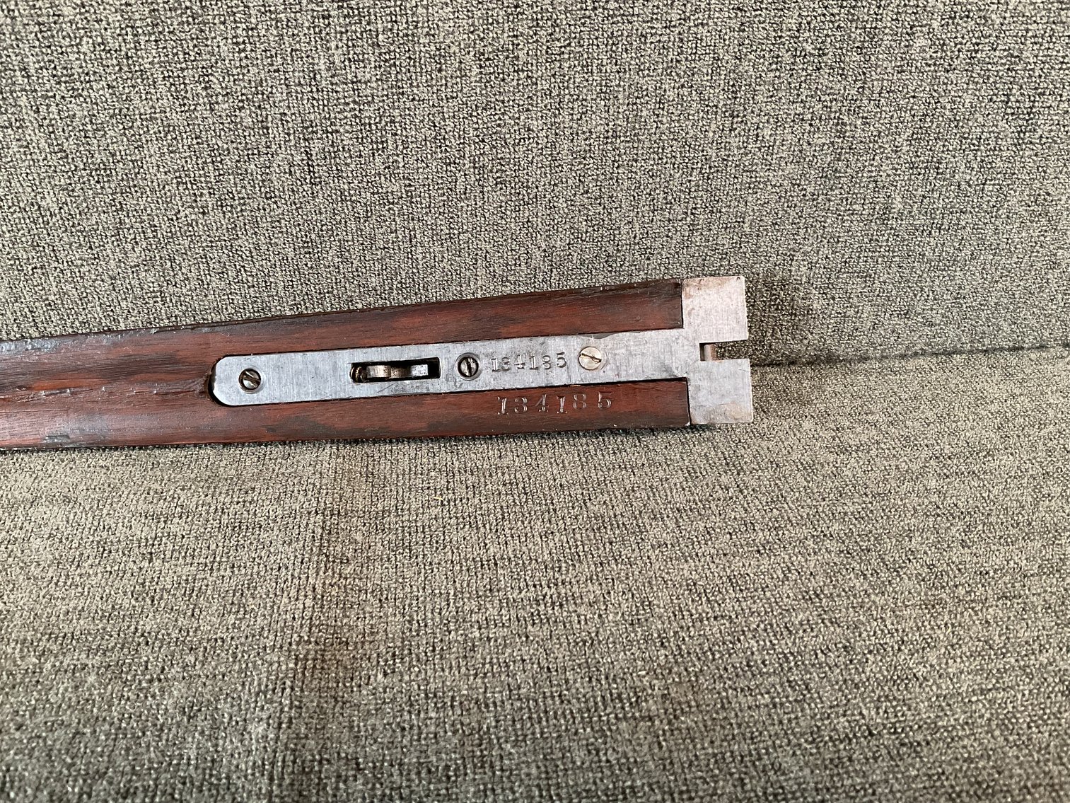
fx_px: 896
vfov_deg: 48.2
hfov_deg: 61.7
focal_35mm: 29
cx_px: 535
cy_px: 402
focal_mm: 3
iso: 250
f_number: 1.8
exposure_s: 1/60
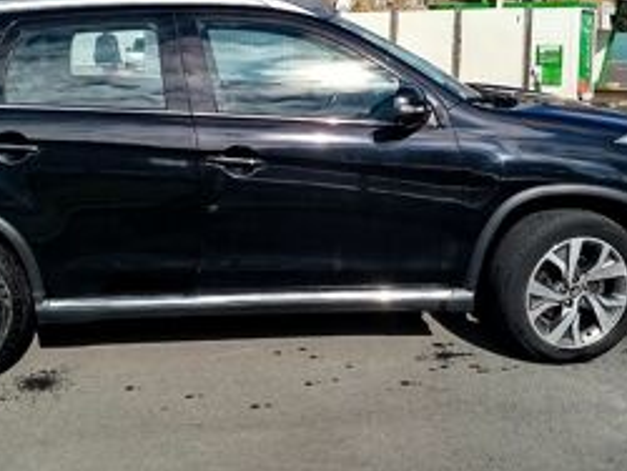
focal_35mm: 46
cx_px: 281
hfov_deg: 41.2
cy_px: 143
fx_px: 834
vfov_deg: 31.2
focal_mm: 5.31
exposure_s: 1/1408
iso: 50
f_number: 1.7
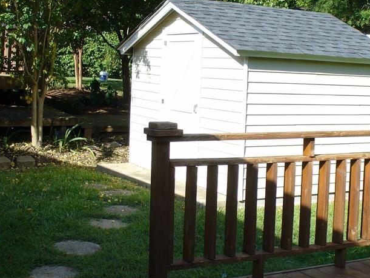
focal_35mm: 62
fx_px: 663
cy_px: 138
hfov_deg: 31.1
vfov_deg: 23.6
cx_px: 219
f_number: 5.6
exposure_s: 1/160
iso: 80
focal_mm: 6.1
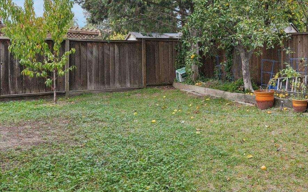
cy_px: 56
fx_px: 277
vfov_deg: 37.7
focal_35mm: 33
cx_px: 239
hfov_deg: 54.7
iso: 800
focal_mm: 14
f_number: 8
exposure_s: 1/50
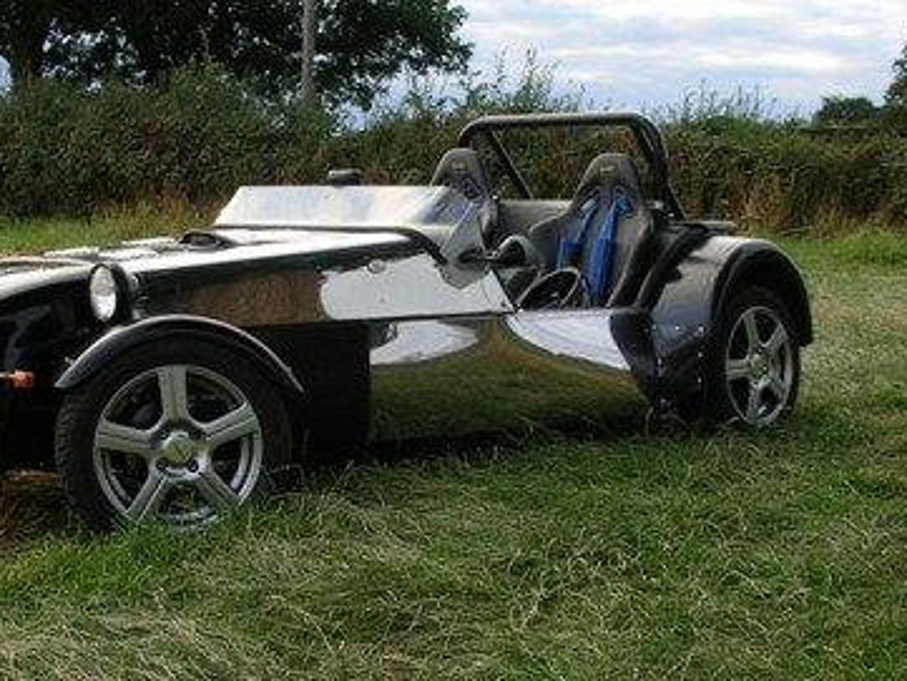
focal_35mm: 62
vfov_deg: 23.6
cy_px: 281
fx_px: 1625
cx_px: 354
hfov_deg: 31.1
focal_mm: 5.8
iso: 50
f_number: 3
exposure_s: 1/144
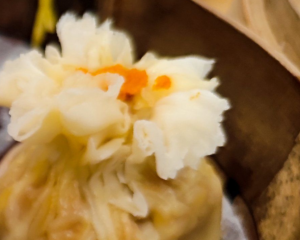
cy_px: 229
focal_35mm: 69
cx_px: -141
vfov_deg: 21.5
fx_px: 613
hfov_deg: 22.8
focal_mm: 6.14
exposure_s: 1/100
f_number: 1.65
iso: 800
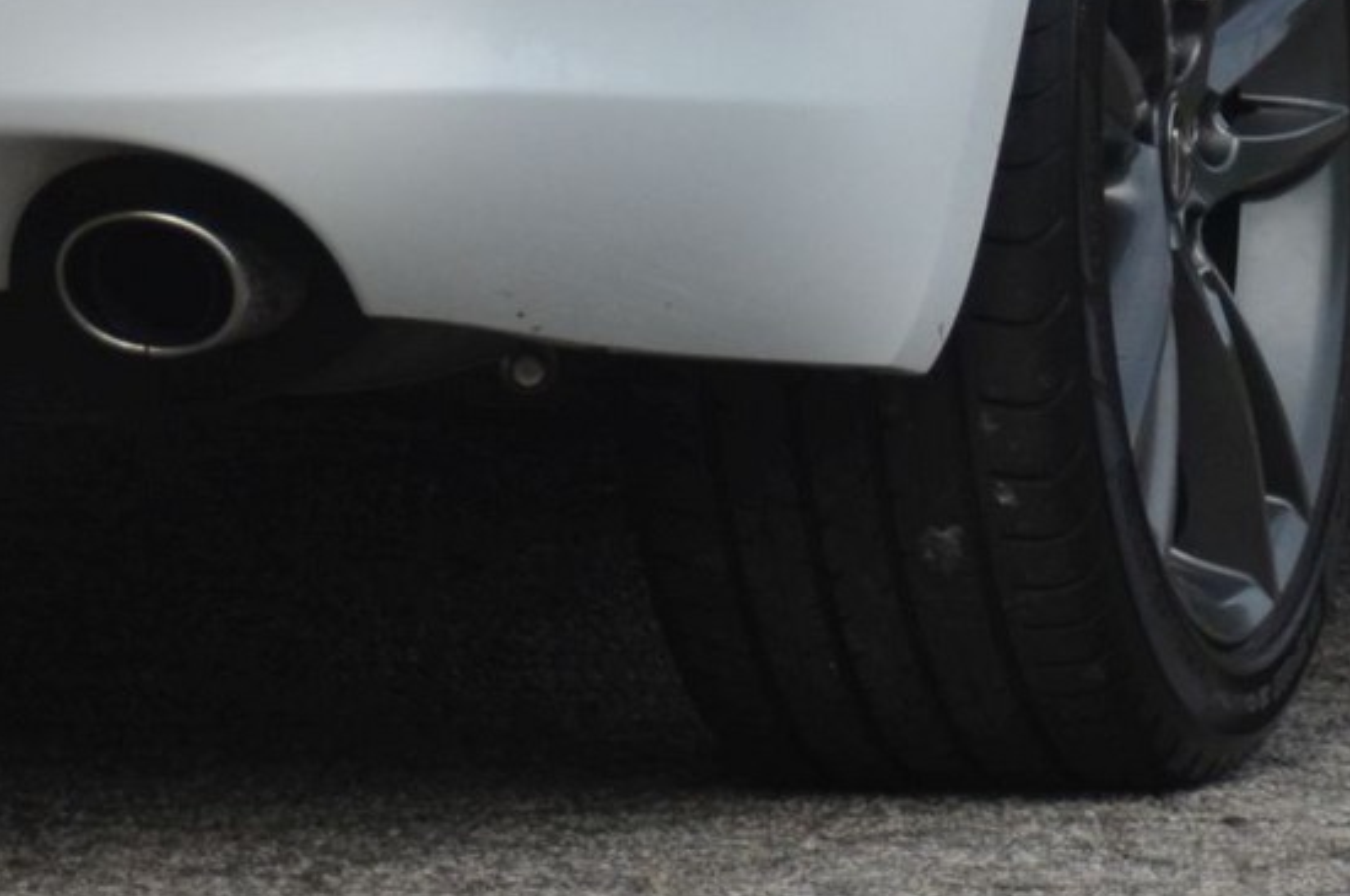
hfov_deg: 2.9
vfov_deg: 1.9
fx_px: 26783
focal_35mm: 715
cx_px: 147
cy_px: -906
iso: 400
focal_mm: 105
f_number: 5.6
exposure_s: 1/1600
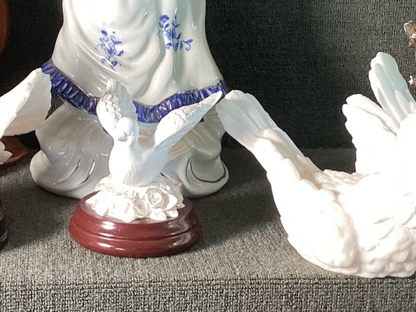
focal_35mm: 79
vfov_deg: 18.6
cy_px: 147
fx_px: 949
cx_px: 132
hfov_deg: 24.6
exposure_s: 1/60
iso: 80
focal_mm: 3.3
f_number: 2.4
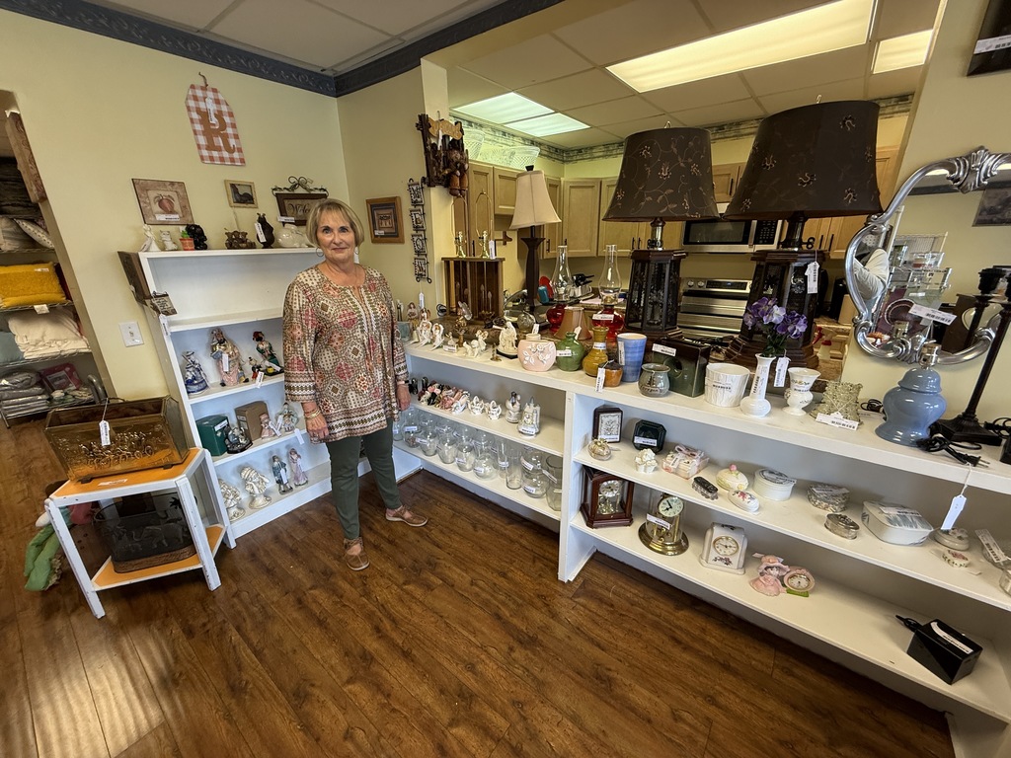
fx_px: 409
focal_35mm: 14
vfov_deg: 85.7
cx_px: 506
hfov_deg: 102.1
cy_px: 379
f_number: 2.2
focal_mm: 2.22
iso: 200
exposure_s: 1/120
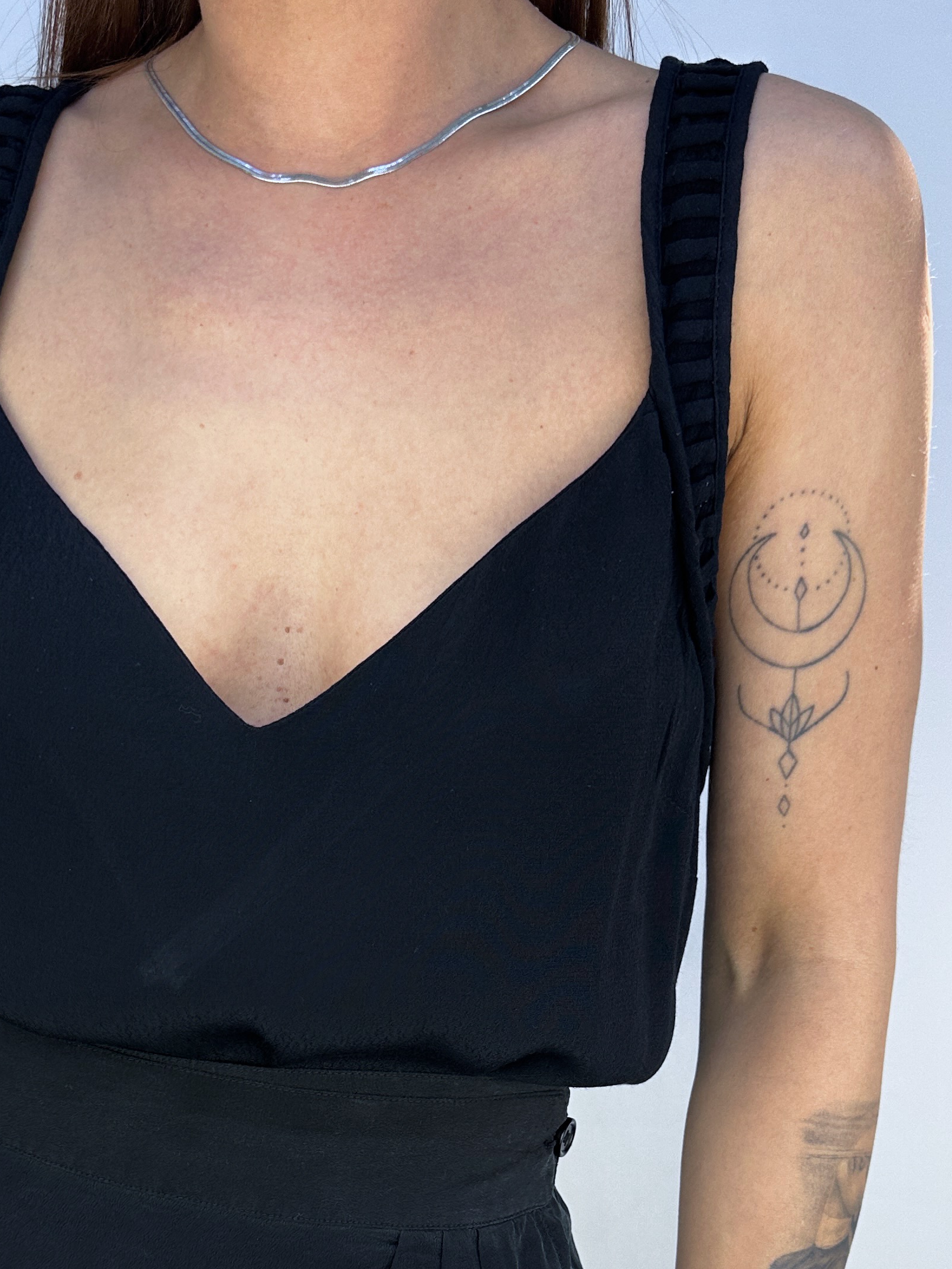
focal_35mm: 45
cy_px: 1006
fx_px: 1650
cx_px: 328
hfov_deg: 32.0
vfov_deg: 40.4
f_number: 1.78
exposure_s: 1/364
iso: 80
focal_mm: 6.86
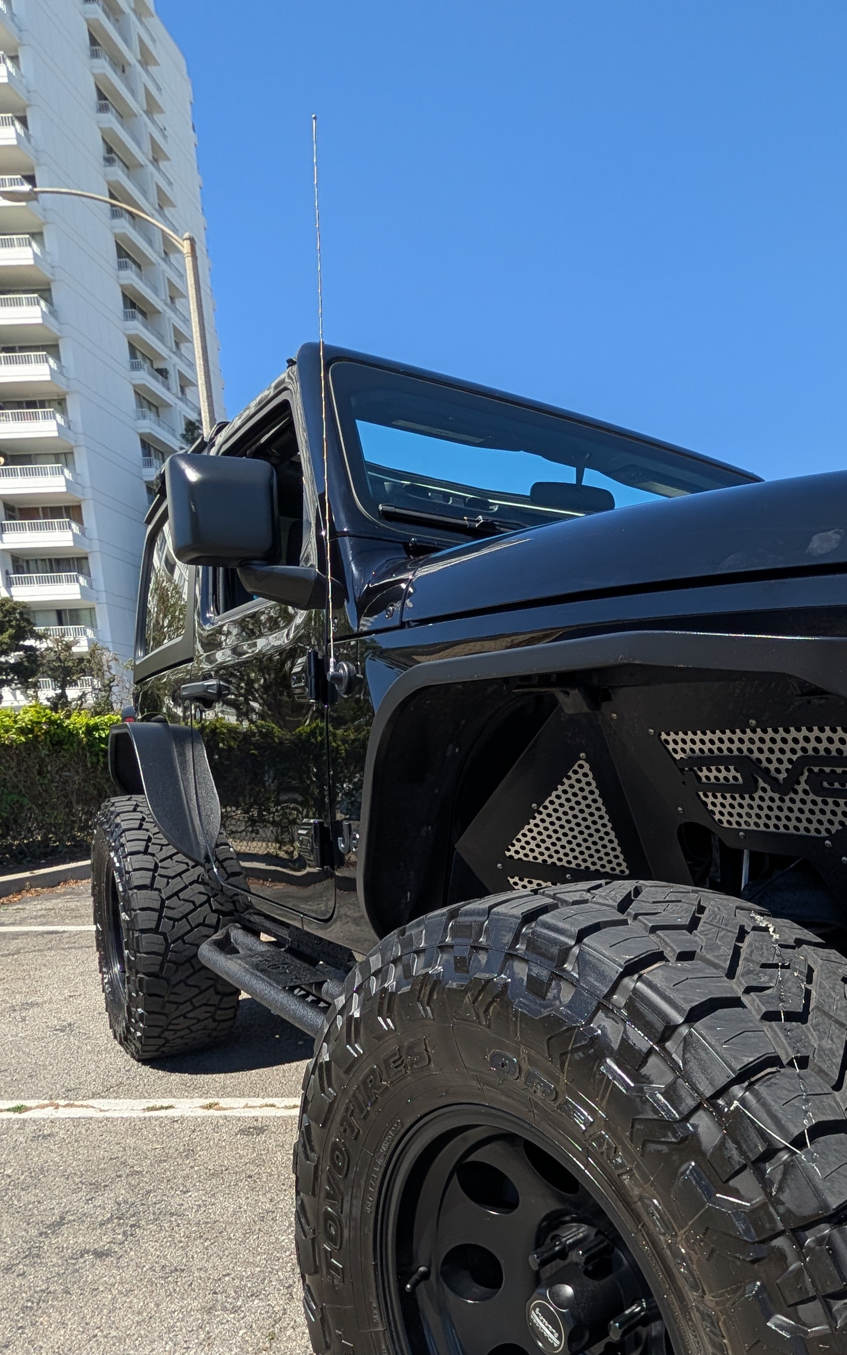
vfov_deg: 82.6
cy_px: 886
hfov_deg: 56.4
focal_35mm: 20
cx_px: 645
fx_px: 739
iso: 52
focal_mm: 2.02
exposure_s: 1/1828
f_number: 1.7
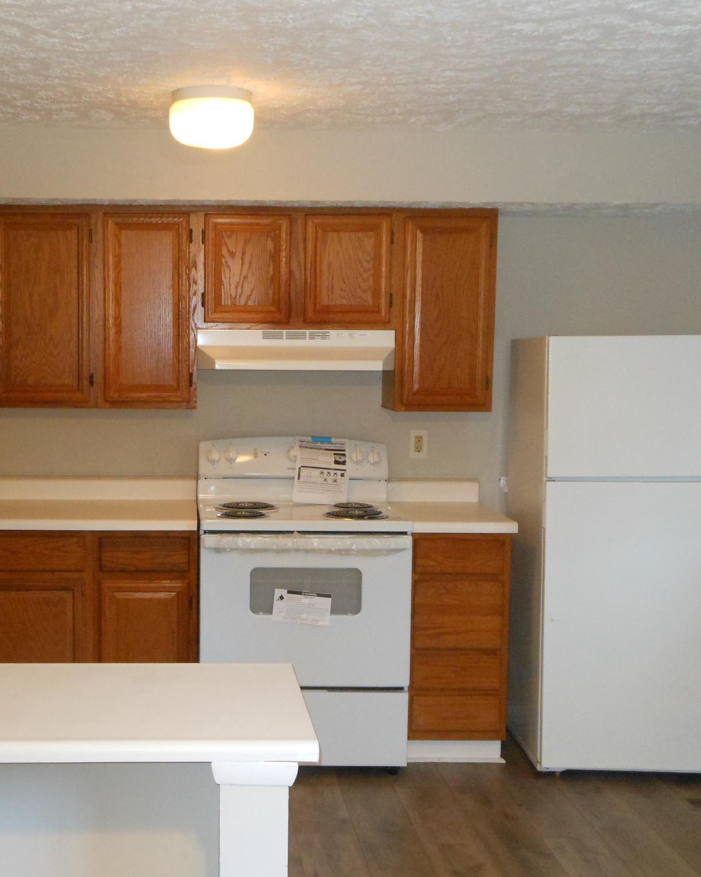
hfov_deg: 29.9
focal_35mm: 50
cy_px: 437
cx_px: 211
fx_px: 1297
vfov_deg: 37.3
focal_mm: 6.8
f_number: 3.6
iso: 500
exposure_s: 1/30
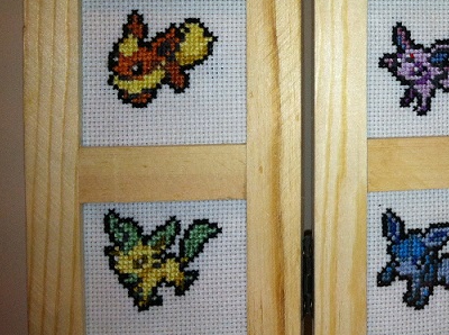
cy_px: 67
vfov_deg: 20.7
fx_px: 906
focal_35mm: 70
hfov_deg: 26.5
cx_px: 442
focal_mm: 3.85
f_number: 2.8
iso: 80
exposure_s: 1/75
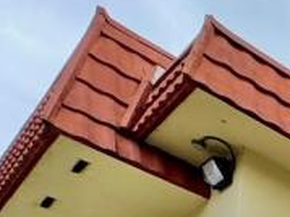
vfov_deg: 13.1
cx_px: 723
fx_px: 628
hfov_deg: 14.4
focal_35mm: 75
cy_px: 559
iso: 40
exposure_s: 1/565
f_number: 2.2
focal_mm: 2.22
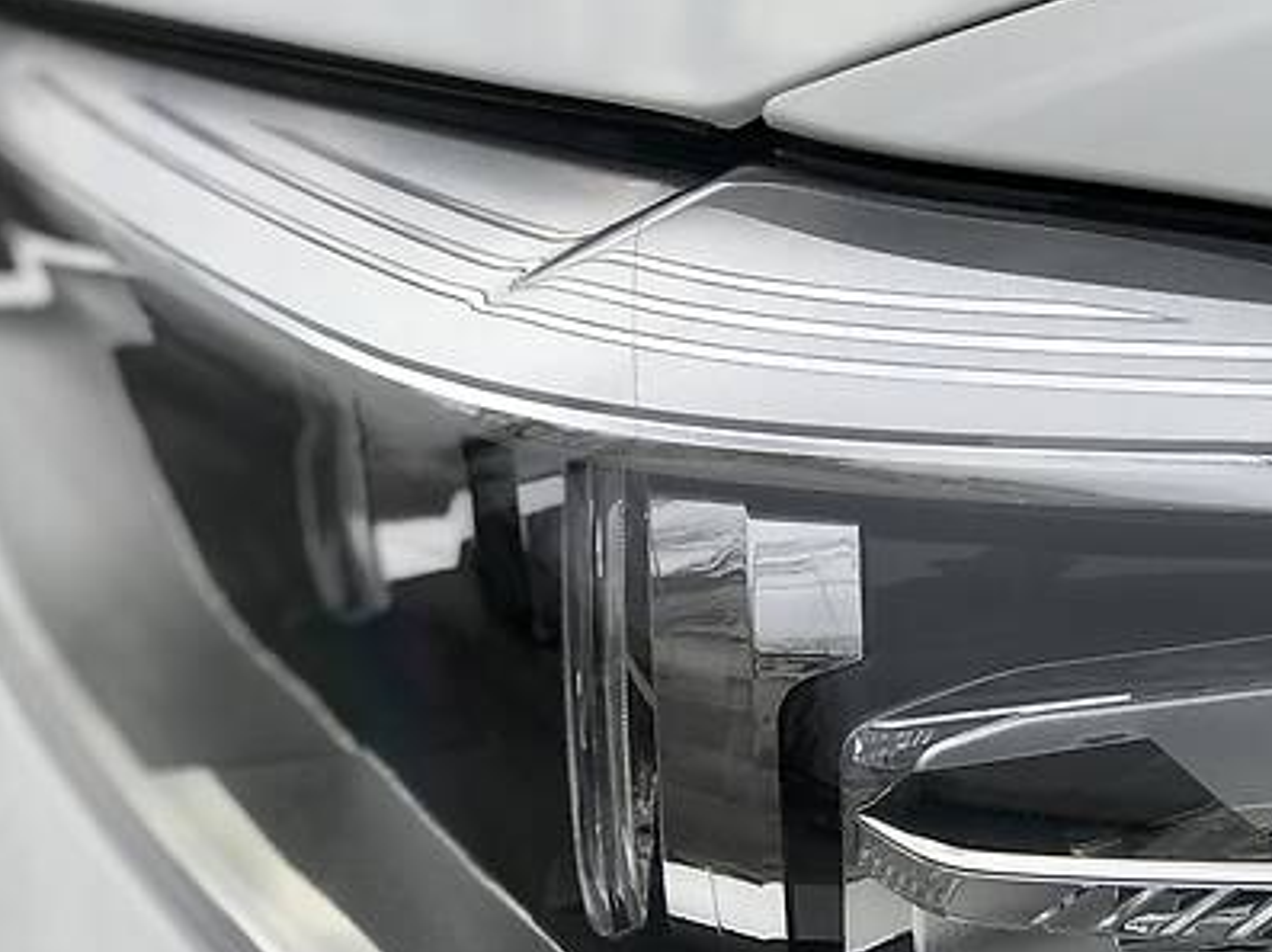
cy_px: 692
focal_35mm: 115
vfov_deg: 12.8
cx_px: 993
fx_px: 4222
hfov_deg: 17.0
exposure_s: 1/486
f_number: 2.8
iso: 20
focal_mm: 6.6
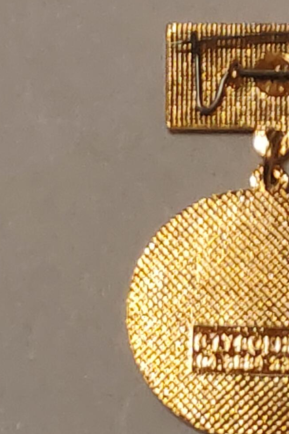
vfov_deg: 9.2
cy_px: 188
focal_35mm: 224
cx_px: 263
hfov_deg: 6.1
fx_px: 2698
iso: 400
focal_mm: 5.52
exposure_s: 1/33
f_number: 1.95
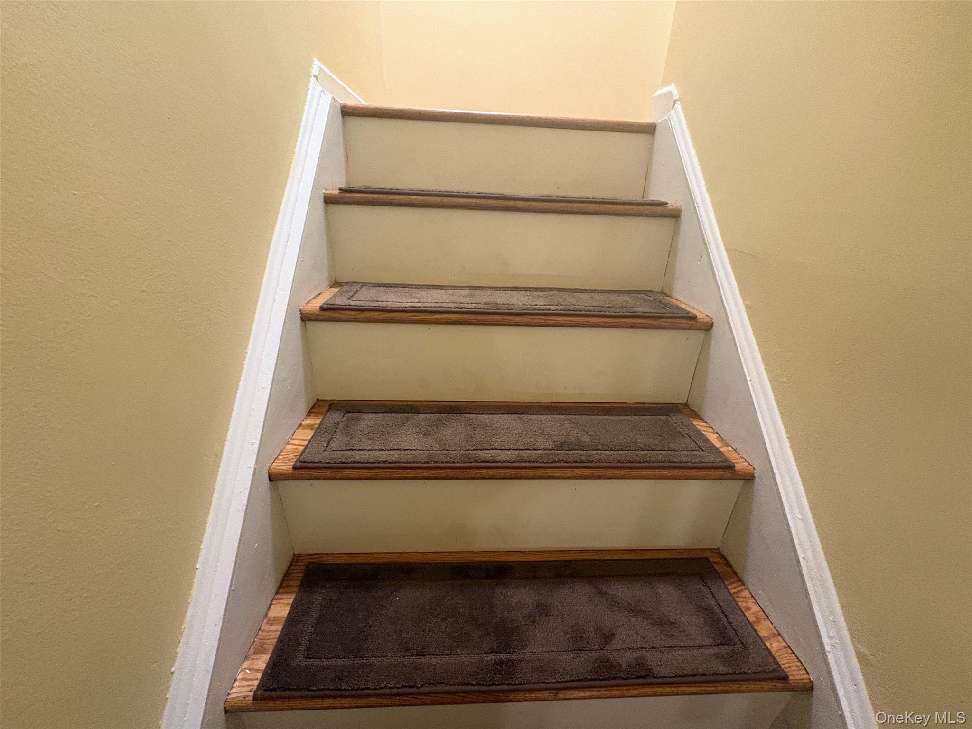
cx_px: 486
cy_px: 364
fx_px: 393
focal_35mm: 14
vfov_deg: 85.7
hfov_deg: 102.1
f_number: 2.2
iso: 640
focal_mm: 2.22
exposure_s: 1/60
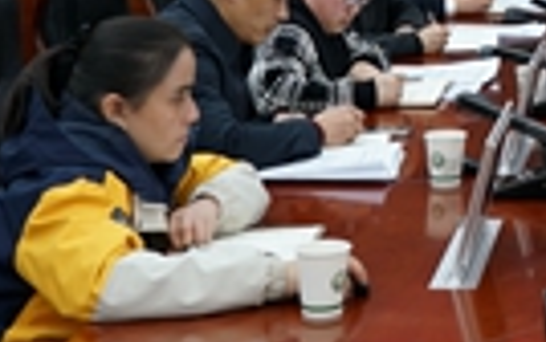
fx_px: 1683
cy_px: -191
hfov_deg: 17.4
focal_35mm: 113
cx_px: 680
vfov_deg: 11.1
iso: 400
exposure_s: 1/60
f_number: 4
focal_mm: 18
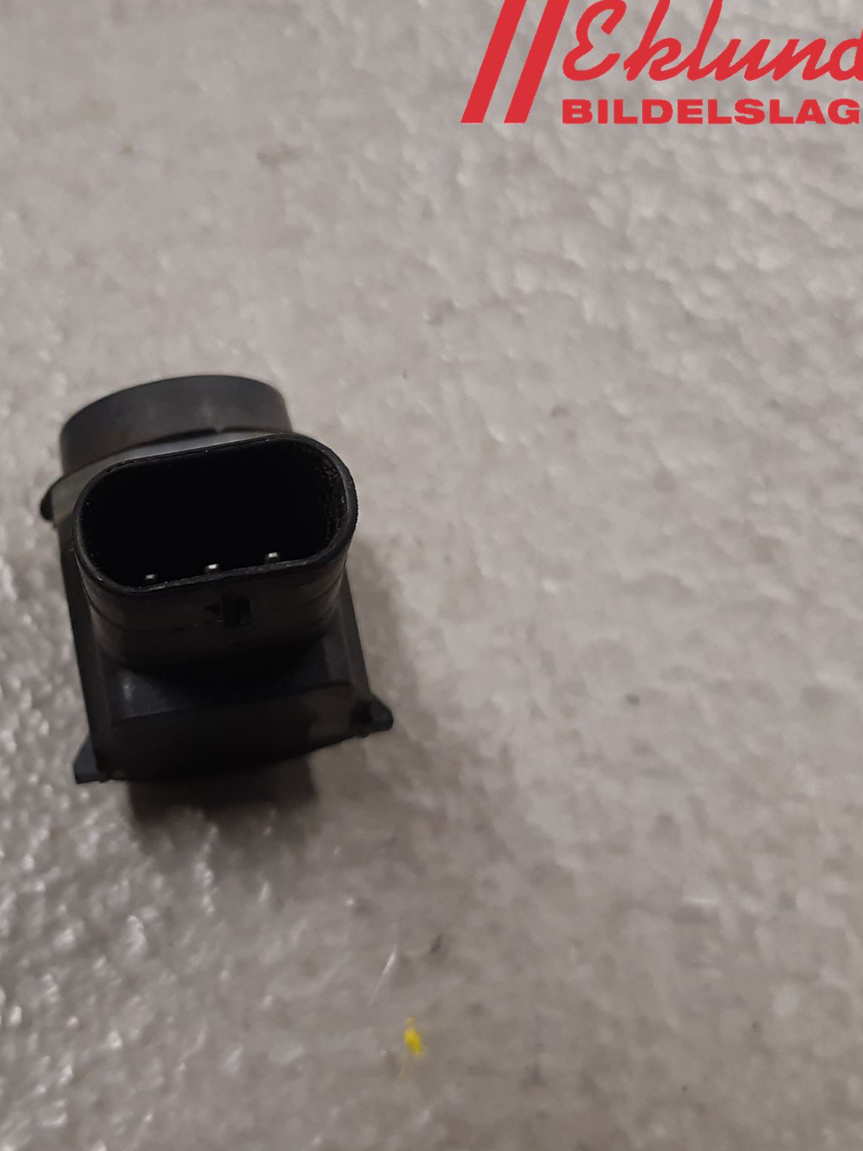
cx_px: 151
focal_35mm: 35
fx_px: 1163
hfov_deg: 38.9
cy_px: 577
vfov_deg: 52.6
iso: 125
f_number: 1.7
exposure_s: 1/50
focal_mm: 3.93
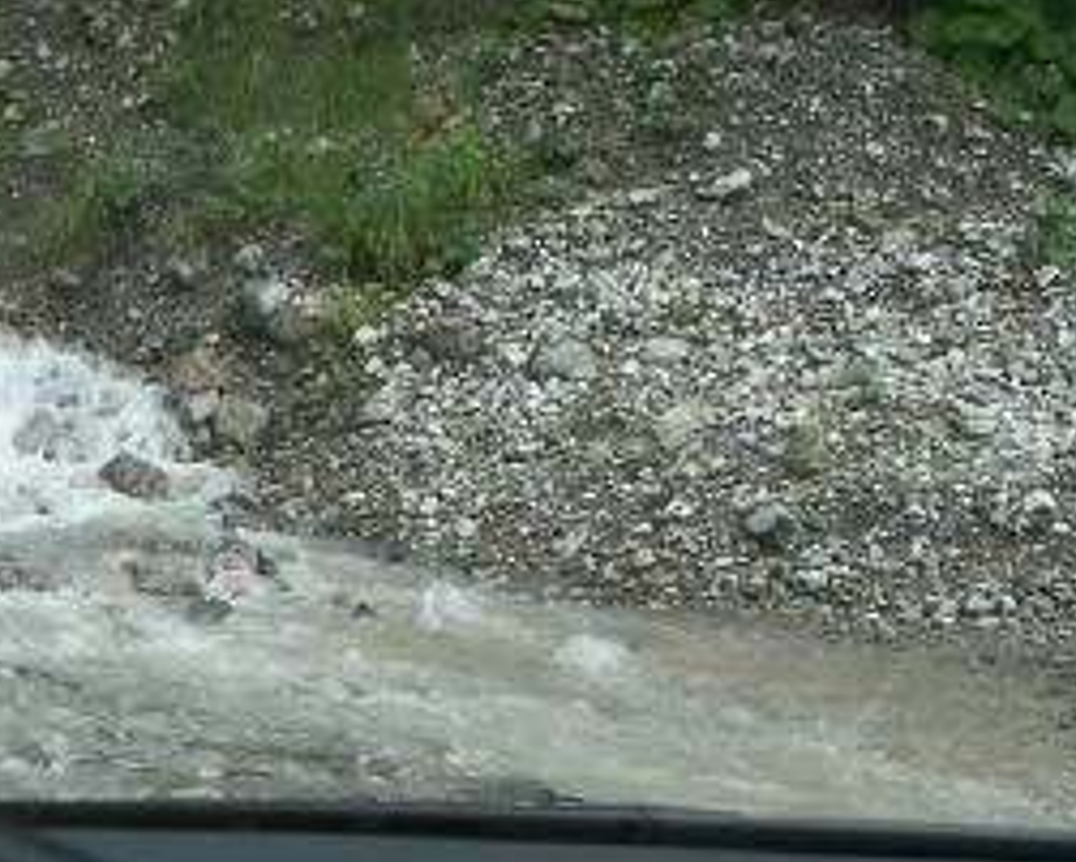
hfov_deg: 20.3
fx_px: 2931
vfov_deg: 16.7
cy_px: 540
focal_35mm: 92
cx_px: 69
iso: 50
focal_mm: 7.7
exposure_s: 1/60
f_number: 3.5
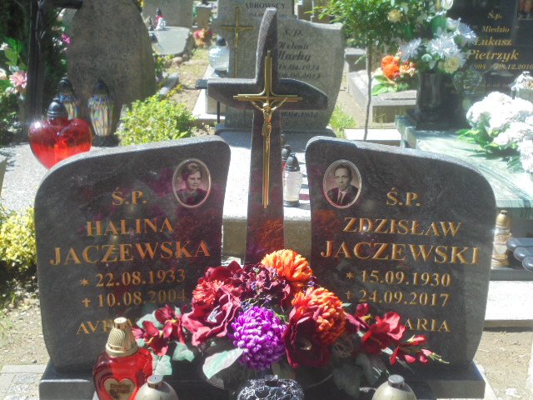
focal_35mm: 49
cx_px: 266
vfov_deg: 29.7
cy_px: 200
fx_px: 754
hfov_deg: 38.9
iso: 100
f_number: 4.8
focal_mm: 8.9
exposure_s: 1/200
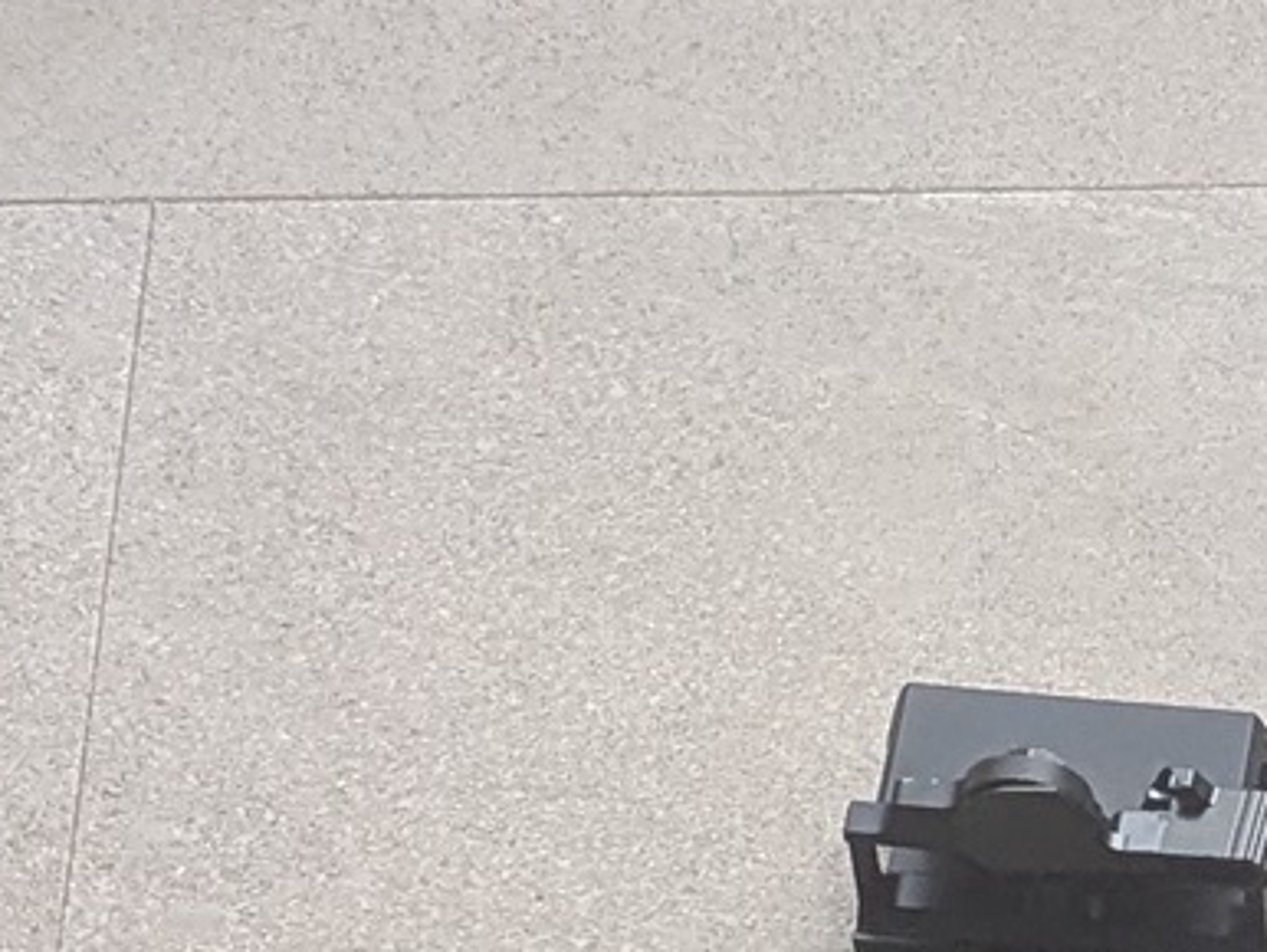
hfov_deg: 12.2
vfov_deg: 9.2
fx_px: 5823
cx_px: 1323
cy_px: 1238
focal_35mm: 159
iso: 546
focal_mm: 6.81
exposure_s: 1/214
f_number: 1.85
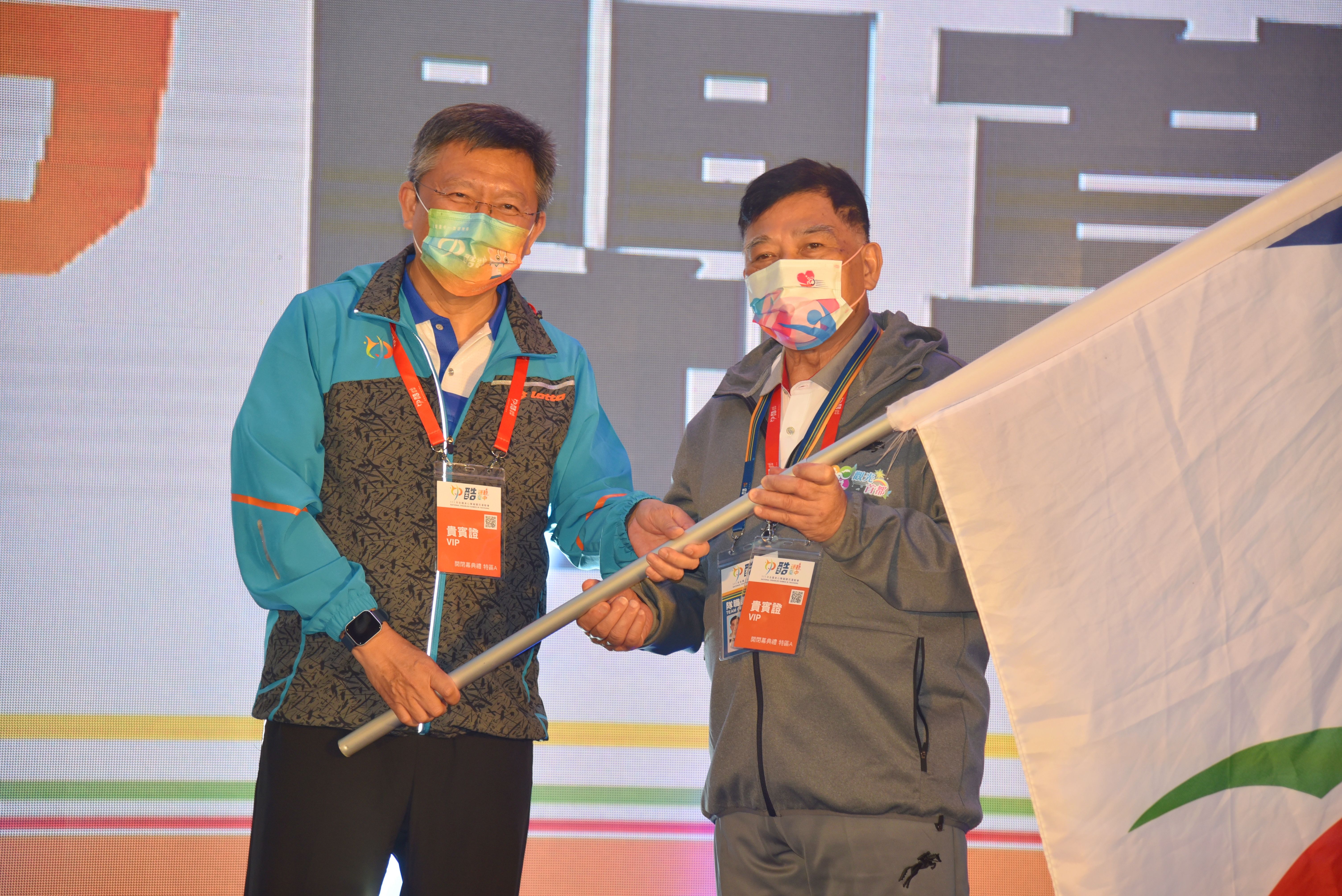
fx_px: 4102
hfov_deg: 18.6
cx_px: 671
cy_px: 448
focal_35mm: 110
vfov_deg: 12.5
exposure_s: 1/250
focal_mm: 110
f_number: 4
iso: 800
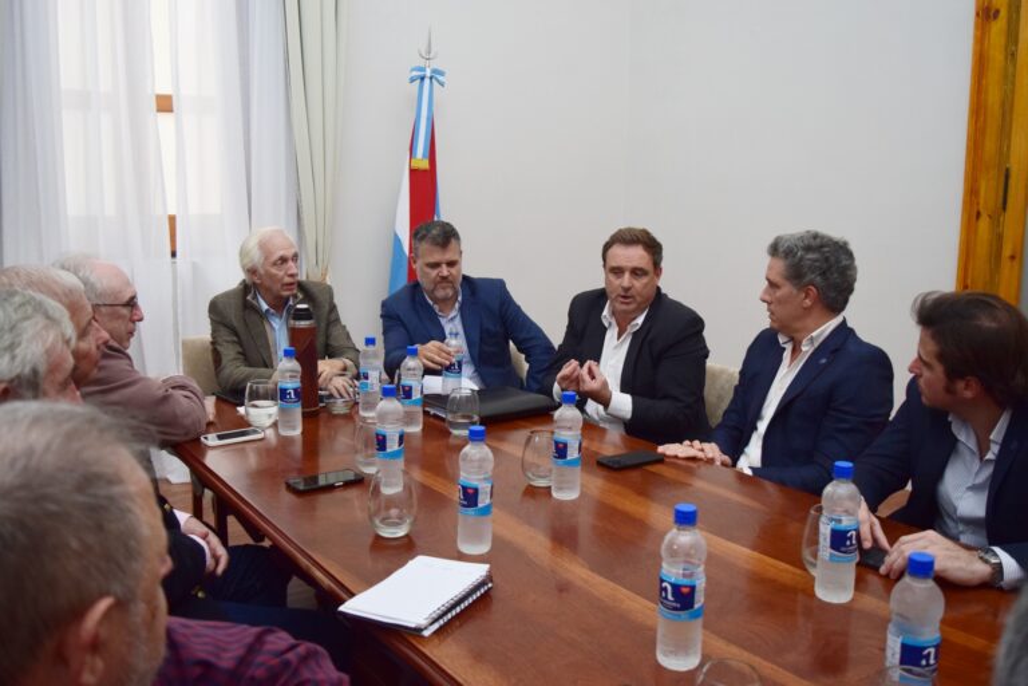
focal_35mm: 32
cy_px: 343
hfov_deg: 59.5
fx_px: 899
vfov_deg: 41.7
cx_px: 514
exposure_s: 1/160
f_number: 3.8
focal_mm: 21
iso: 1600
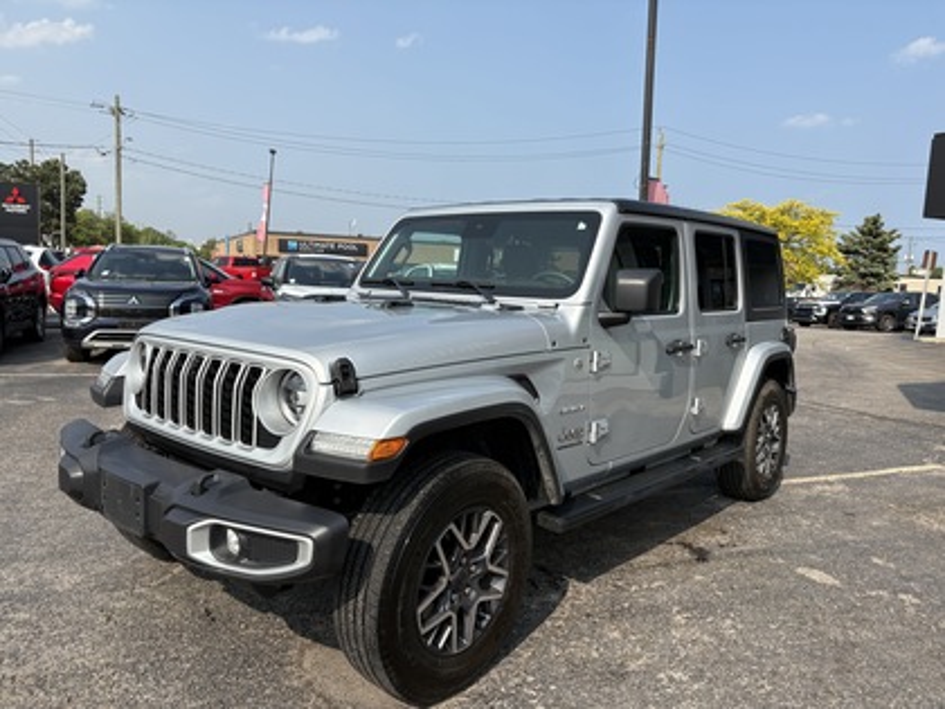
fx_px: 710
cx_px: 472
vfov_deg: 53.1
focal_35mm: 26
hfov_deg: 67.3
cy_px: 354
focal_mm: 5.96
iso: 50
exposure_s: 1/2865
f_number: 1.6
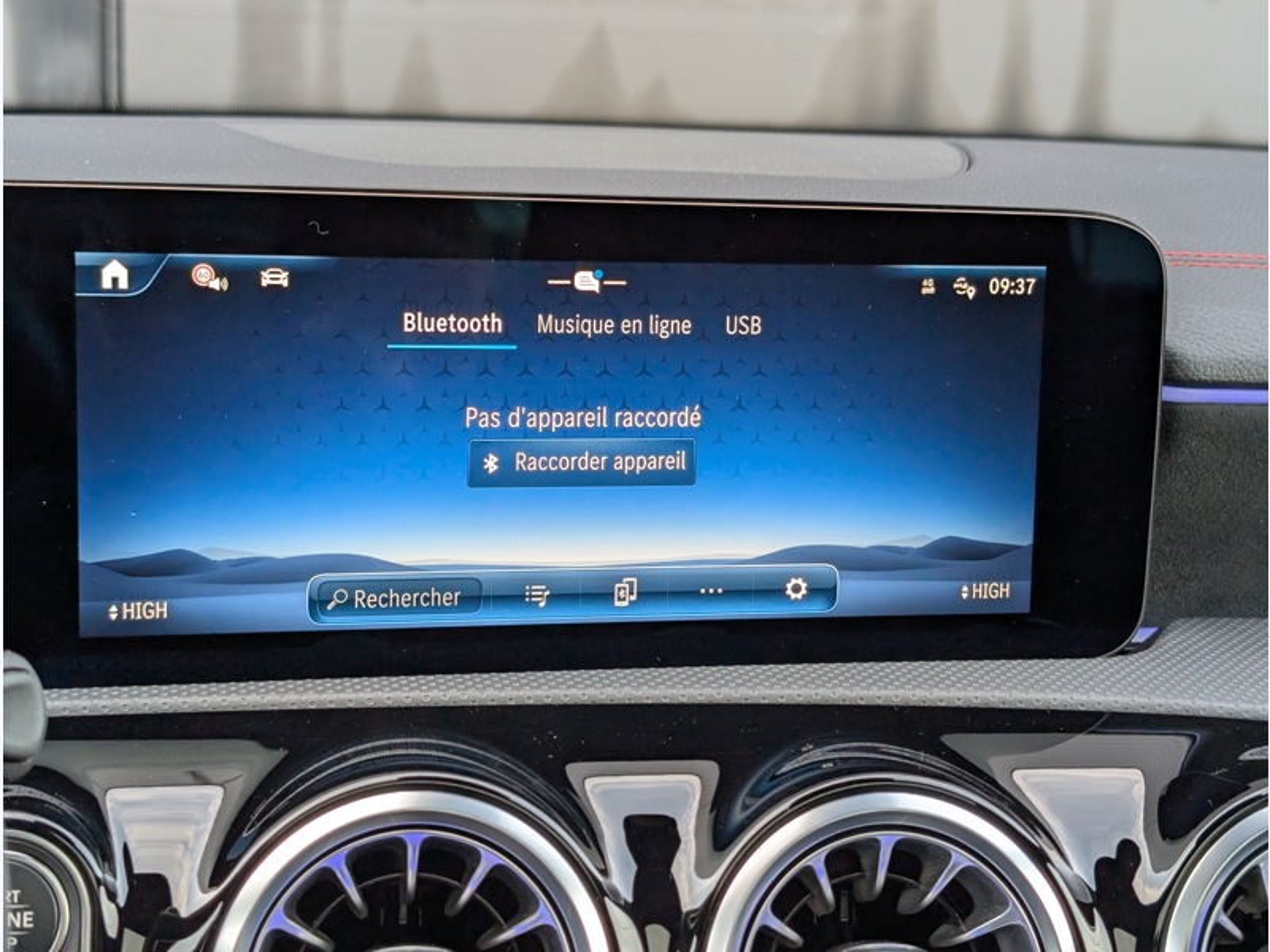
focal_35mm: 49
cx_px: 635
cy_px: 476
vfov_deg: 29.7
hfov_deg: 38.9
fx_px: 1798
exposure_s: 1/60
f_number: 1.68
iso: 61
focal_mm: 6.9
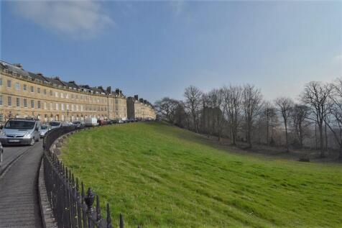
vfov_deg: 77.3
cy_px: 114
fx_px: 142
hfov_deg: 100.4
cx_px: 171
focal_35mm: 15
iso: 1000
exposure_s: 1/4000
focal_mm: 10
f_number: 10
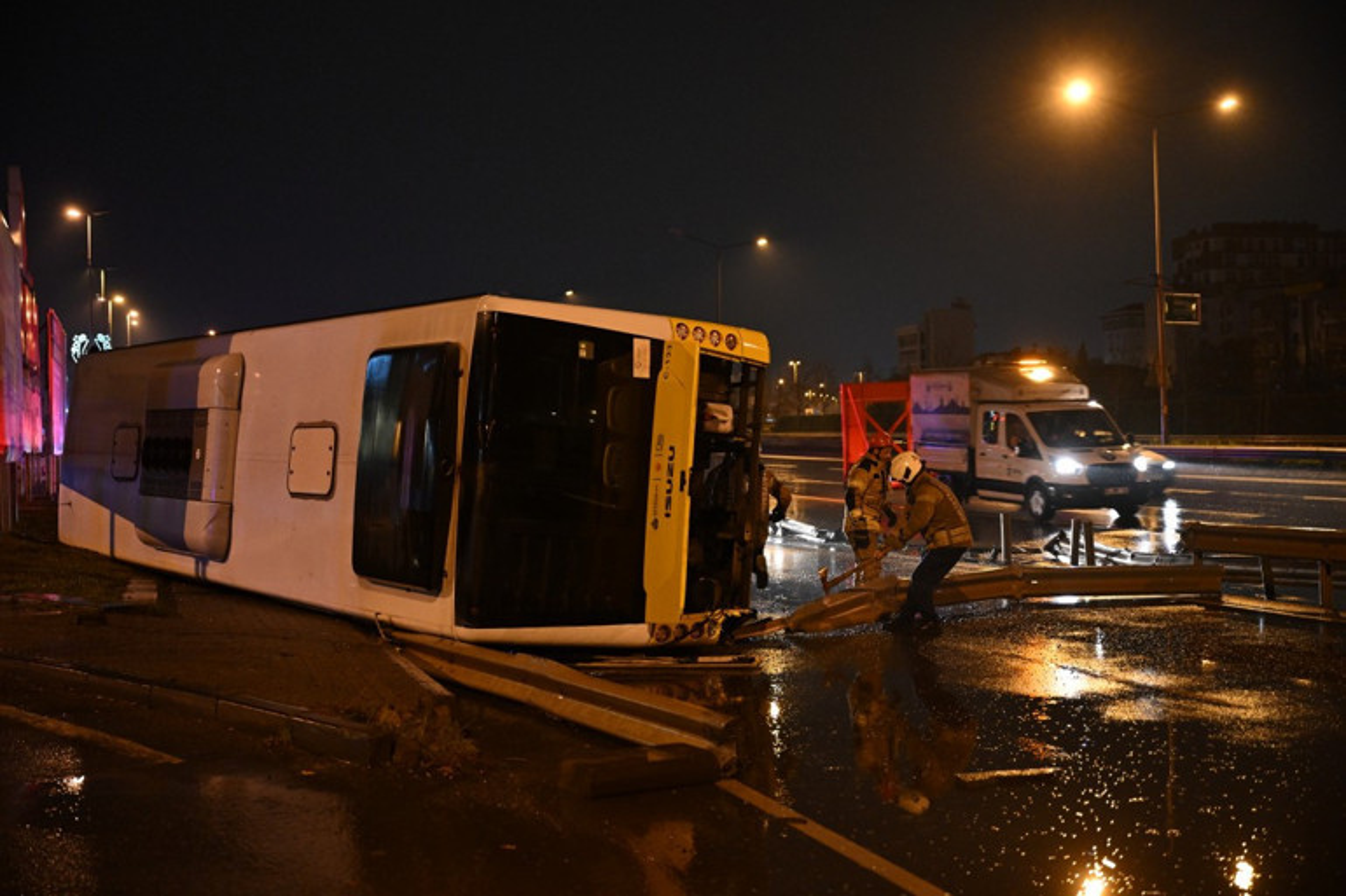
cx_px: 673
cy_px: 448
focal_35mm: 43
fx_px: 1607
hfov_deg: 45.4
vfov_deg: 31.2
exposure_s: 1/60
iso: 4000
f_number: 2.8
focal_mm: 43
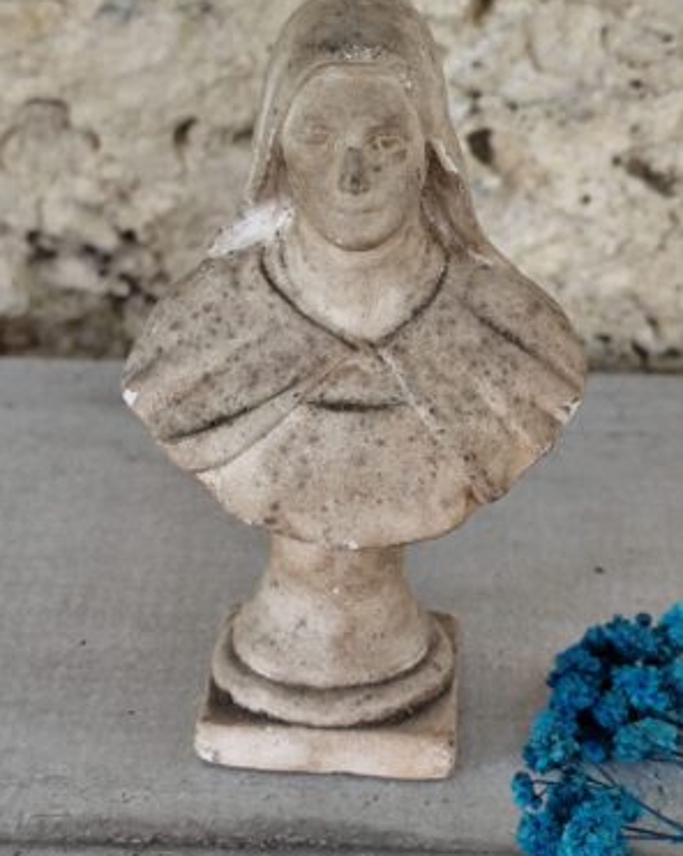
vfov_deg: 19.6
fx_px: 2480
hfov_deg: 15.7
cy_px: 411
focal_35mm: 98
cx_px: 339
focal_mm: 6.19
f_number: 1.65
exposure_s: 1/50
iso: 250
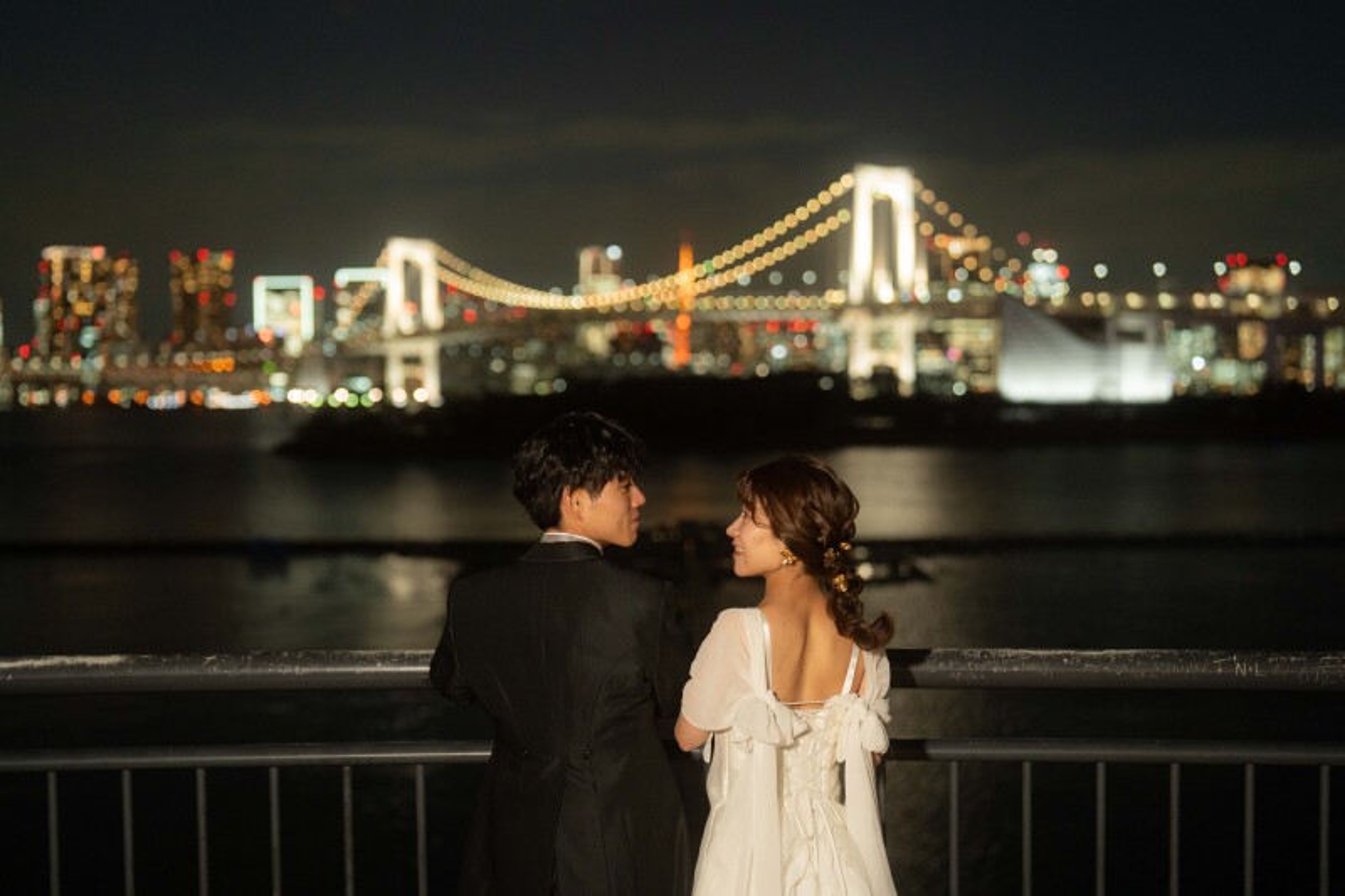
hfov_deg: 39.6
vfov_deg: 27.0
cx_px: 672
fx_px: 1868
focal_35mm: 50
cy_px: 448
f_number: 2
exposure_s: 1/50
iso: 3200
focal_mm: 50
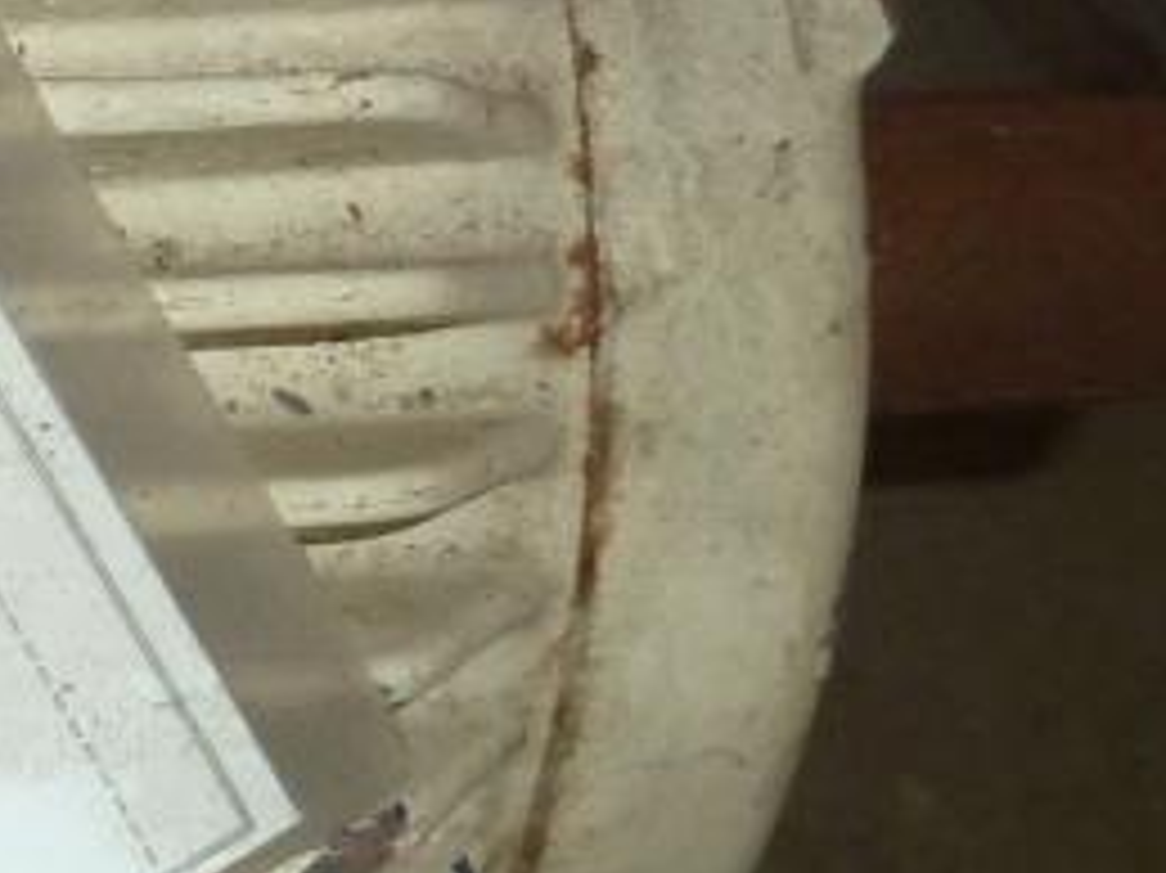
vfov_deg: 14.9
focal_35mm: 99
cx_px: -882
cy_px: 630
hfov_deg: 16.7
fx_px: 3333
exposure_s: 1/30
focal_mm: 4.1
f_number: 3.3
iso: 160
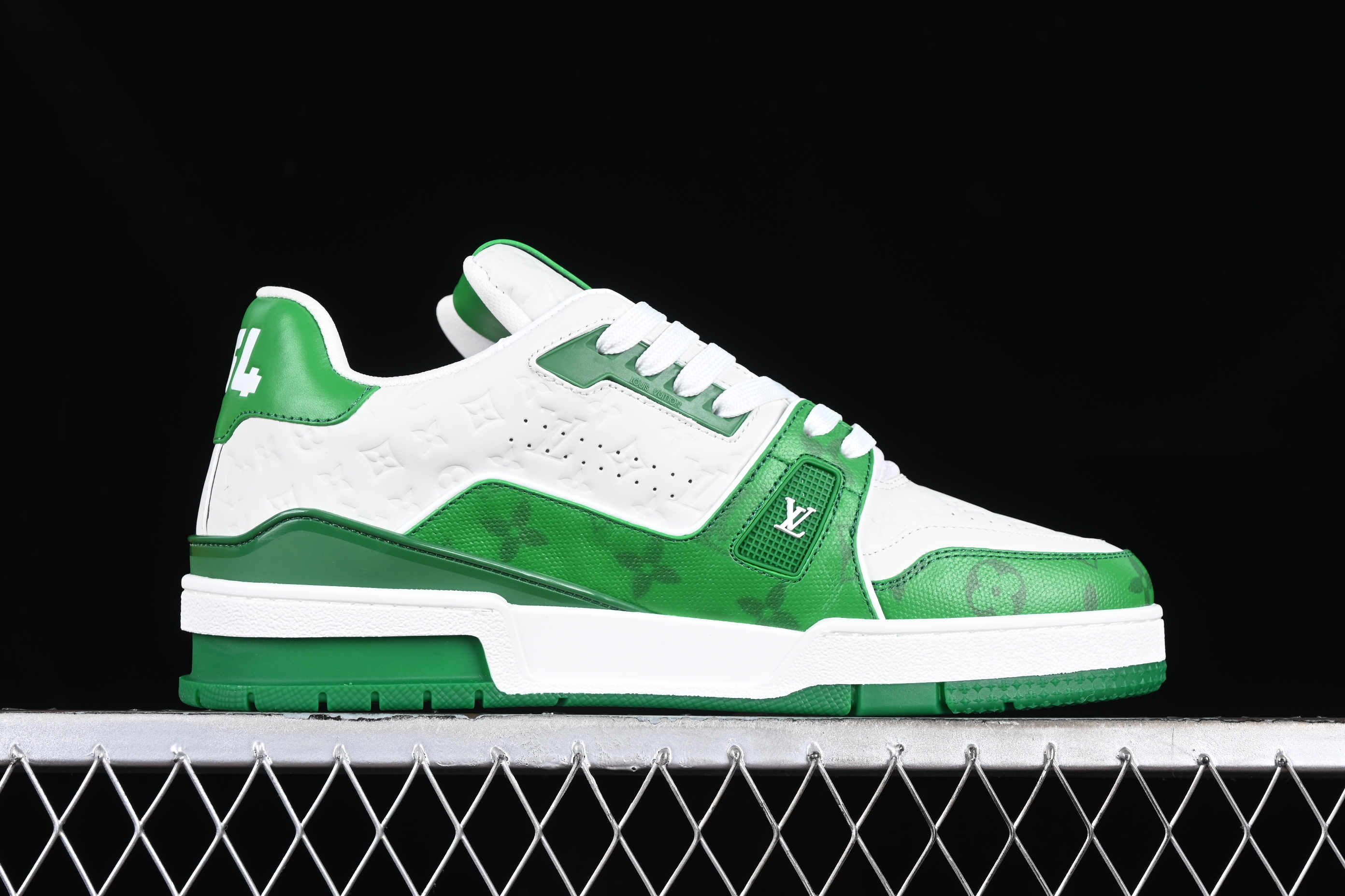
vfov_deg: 18.2
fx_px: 2802
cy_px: 448
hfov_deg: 27.0
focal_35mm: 75
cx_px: 672
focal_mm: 50
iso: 160
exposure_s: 1/60
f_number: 7.1
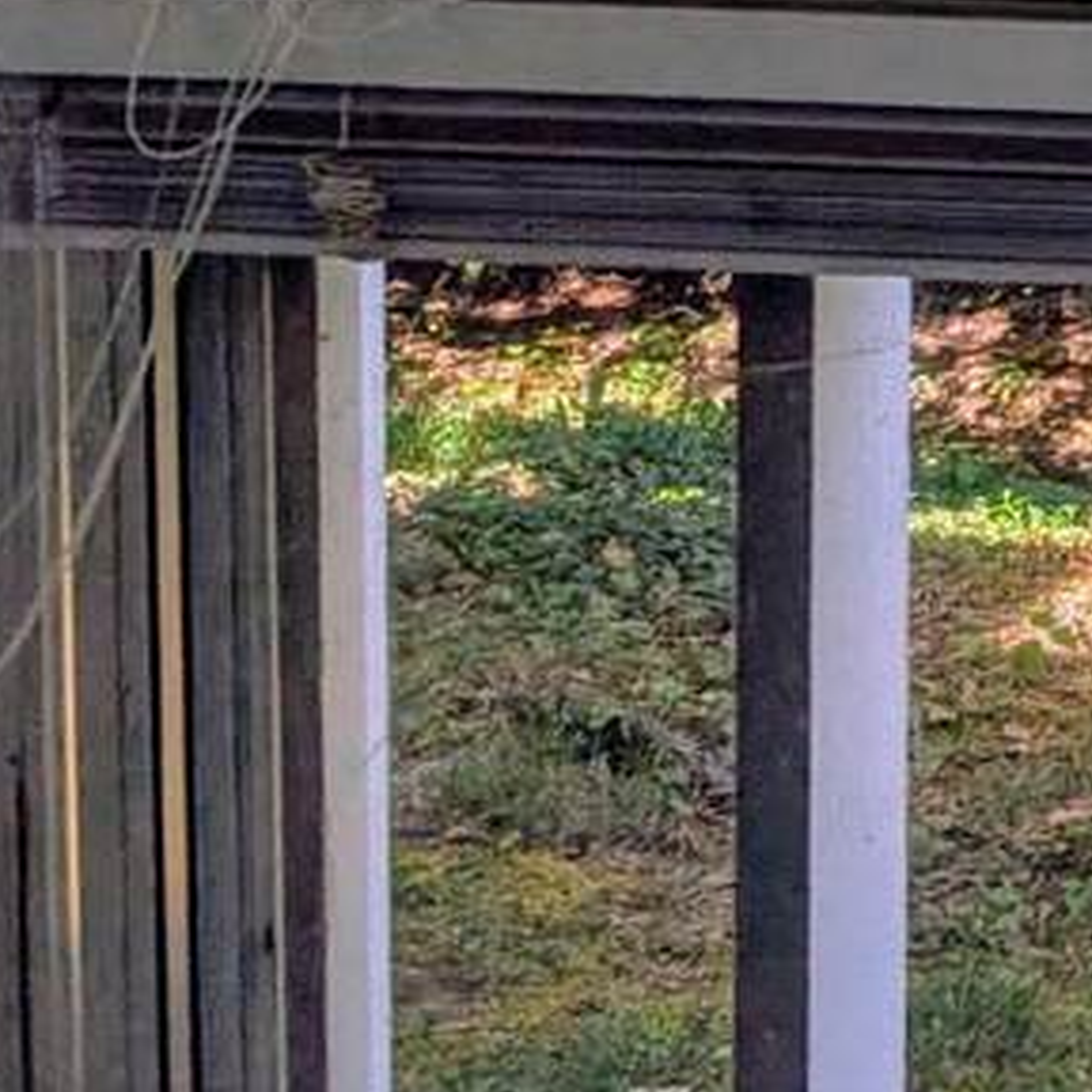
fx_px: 3355
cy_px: -629
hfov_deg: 14.3
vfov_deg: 16.5
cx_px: 2391
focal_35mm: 94
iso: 21
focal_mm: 6.9
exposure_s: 1/359
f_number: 1.68
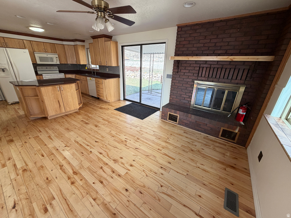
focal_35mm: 14
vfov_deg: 85.7
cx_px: 146
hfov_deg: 102.1
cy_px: 109
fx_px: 118
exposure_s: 1/121
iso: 125
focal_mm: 2.22
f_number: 2.2
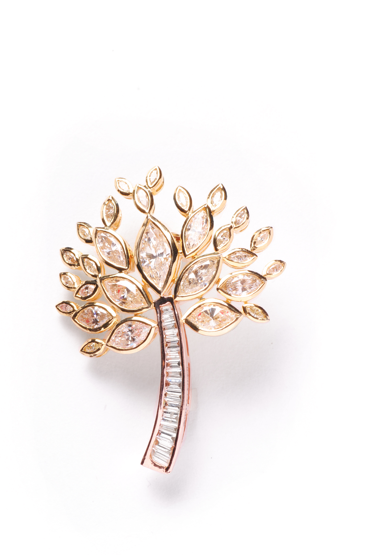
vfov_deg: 13.2
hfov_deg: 8.9
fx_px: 2390
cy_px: 293
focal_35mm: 155
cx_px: 177
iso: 100
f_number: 22
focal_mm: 90
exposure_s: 1/125
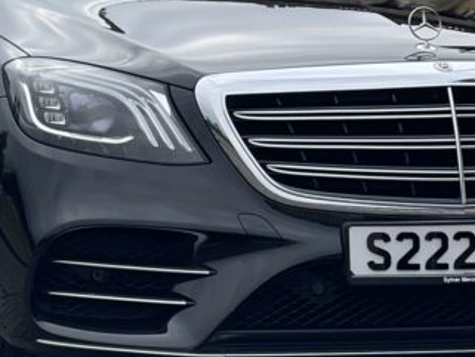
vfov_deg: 8.9
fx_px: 2279
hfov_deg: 11.8
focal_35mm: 166
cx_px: 12
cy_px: 6
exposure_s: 1/648
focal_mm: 6
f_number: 2
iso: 32
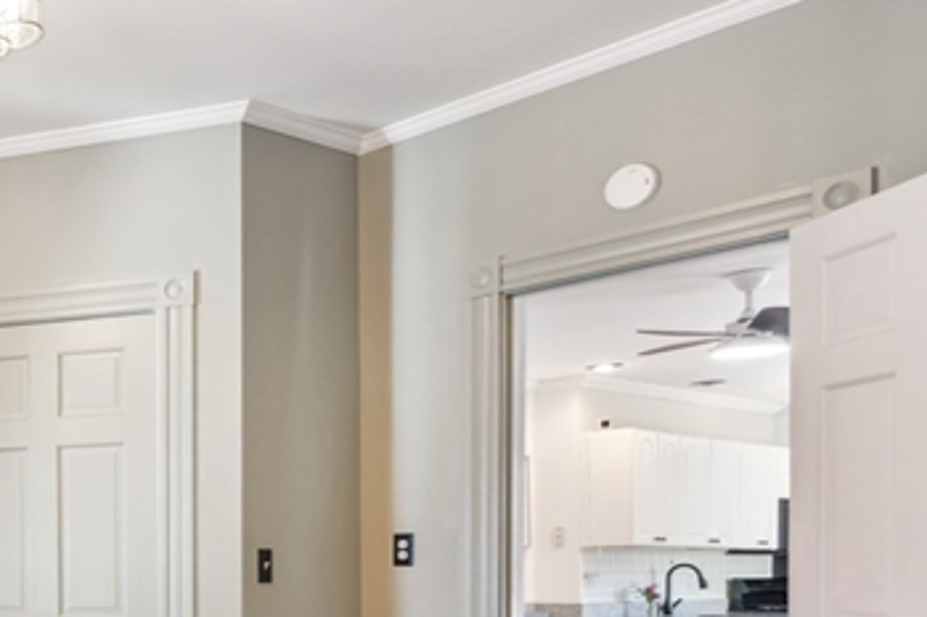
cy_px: 594
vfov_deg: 30.6
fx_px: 1055
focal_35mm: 41
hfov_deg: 35.5
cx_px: -225
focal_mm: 14
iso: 100
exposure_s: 1/1.25
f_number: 8
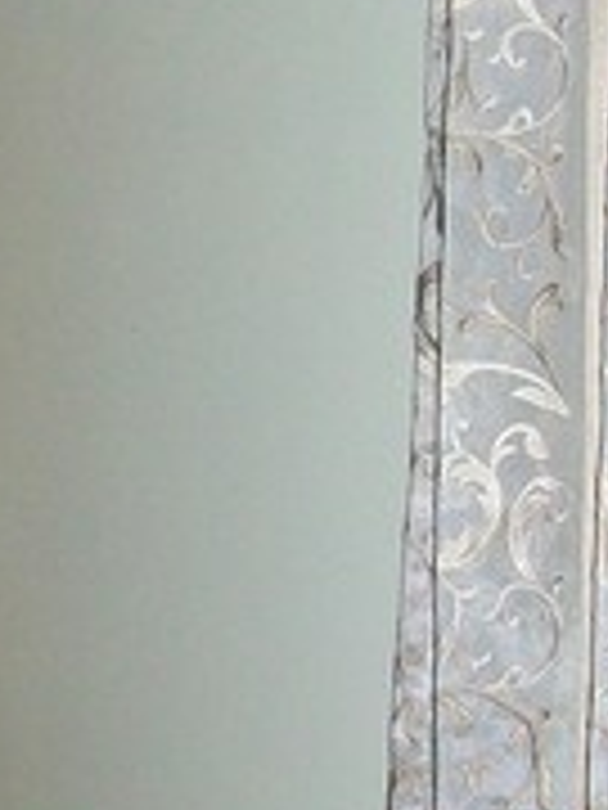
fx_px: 2951
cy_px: 430
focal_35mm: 126
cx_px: -293
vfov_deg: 15.6
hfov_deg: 11.3
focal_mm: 6.1
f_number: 2.7
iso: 160
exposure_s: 1/60
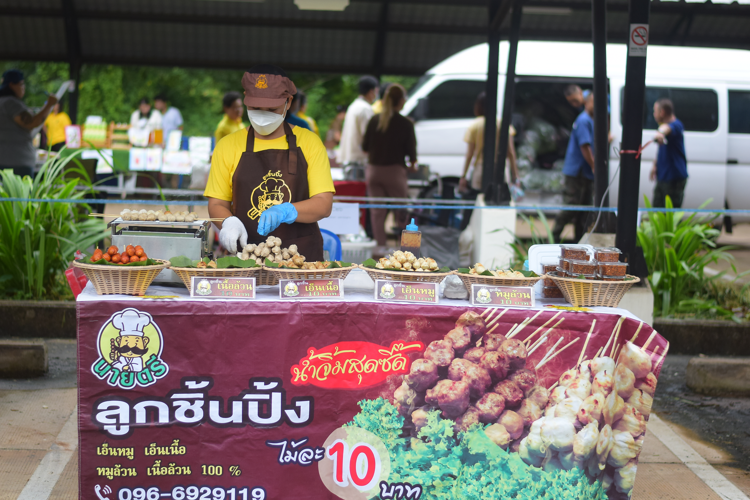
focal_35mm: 75
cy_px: 250
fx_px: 1563
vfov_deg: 18.2
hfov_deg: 27.0
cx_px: 375
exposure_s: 1/1250
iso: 400
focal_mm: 50
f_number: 1.8
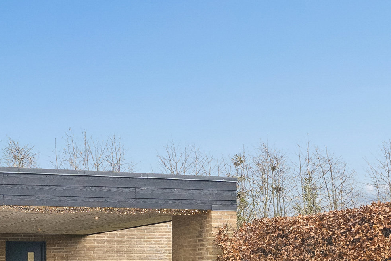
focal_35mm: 73
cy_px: 323
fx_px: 793
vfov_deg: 17.7
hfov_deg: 26.4
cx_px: 12
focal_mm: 24
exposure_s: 1/125
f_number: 6.3
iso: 1000
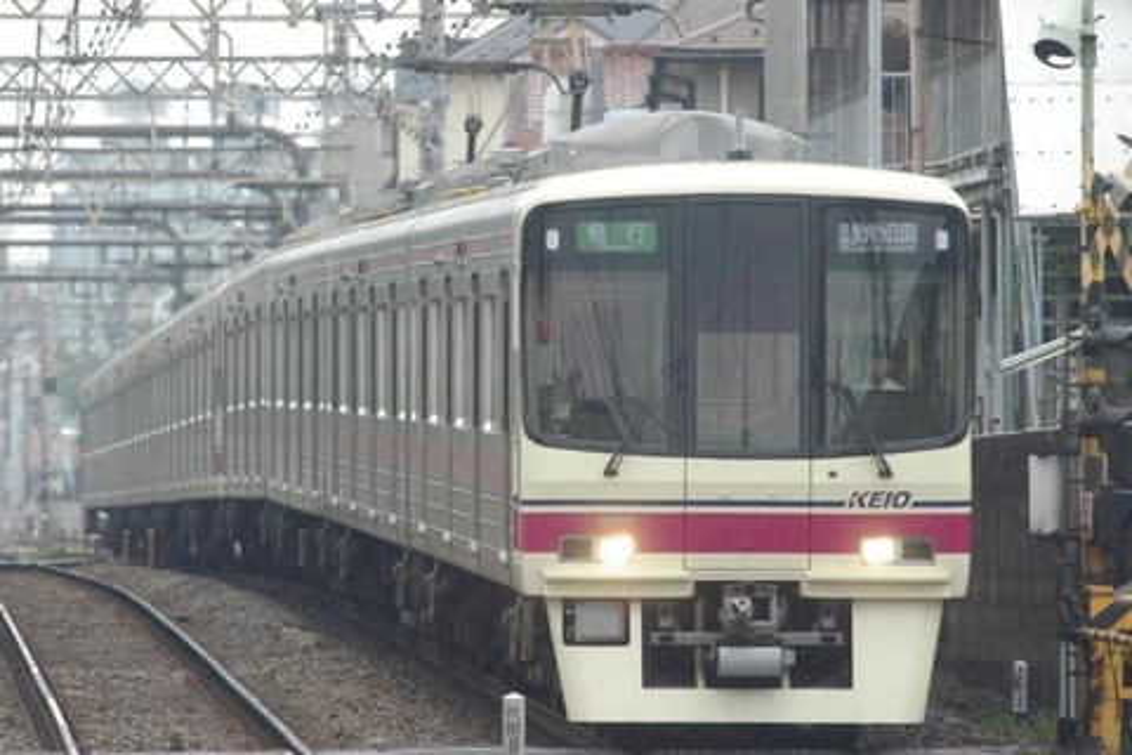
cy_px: 378
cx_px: 566
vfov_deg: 3.1
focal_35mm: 450
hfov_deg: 4.6
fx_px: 14149
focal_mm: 300
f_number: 6.3
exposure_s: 1/400
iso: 400
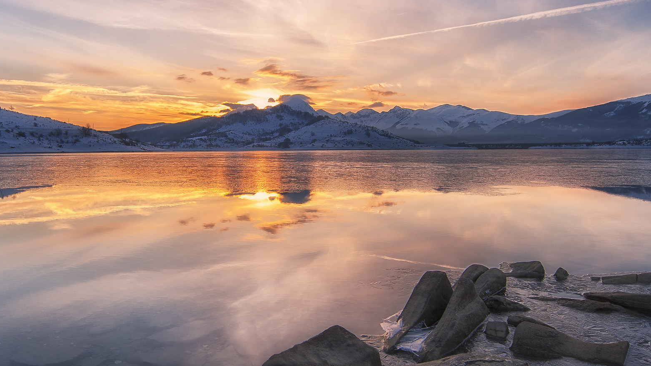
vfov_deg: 40.1
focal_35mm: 29
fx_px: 501
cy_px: 159
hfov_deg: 65.5
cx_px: 263
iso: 100
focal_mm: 18
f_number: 11
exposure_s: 1/40
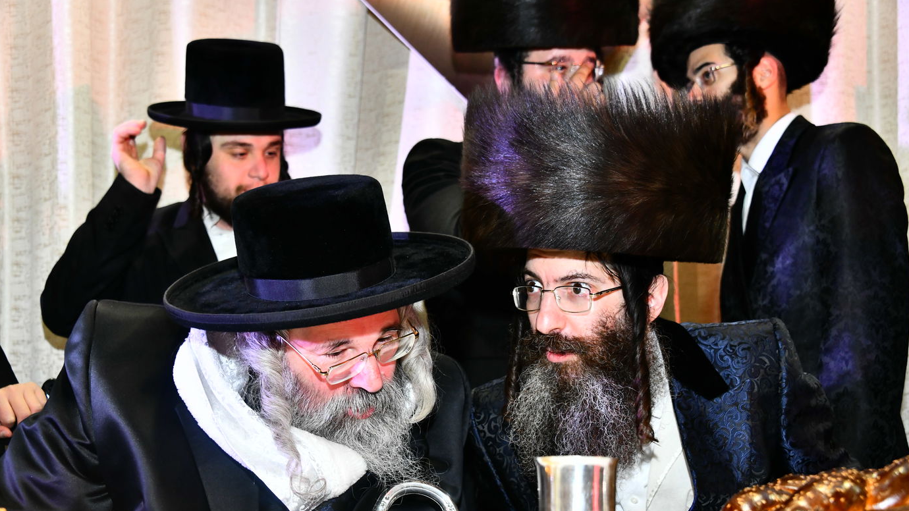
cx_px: 458
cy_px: 305
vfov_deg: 23.5
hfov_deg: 40.6
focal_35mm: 51
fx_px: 1229
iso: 1600
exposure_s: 1/100
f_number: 5.6
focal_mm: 48
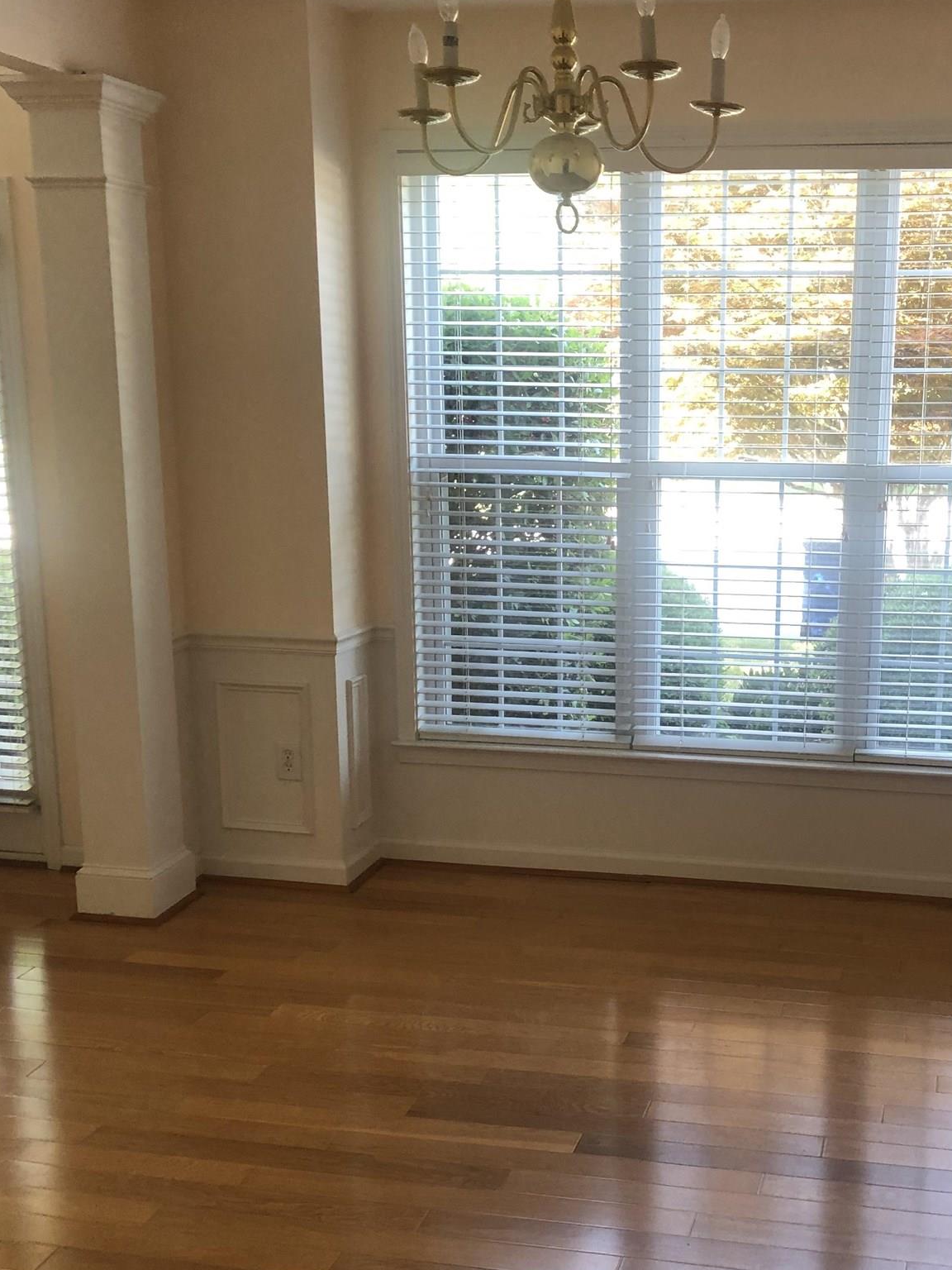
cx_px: 658
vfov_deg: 44.6
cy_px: 734
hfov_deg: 33.9
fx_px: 1540
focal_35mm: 42
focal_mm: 4
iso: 32
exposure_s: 1/30
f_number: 1.8
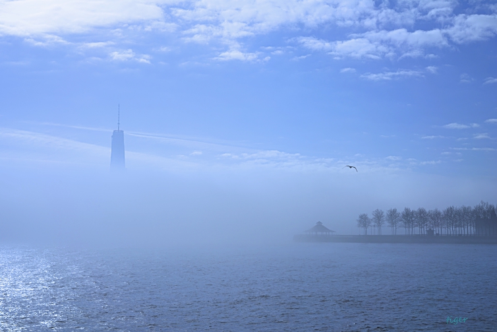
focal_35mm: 55
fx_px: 759
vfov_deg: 24.6
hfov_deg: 36.2
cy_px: 166
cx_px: 248
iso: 100
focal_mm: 55
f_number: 14
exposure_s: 1/400
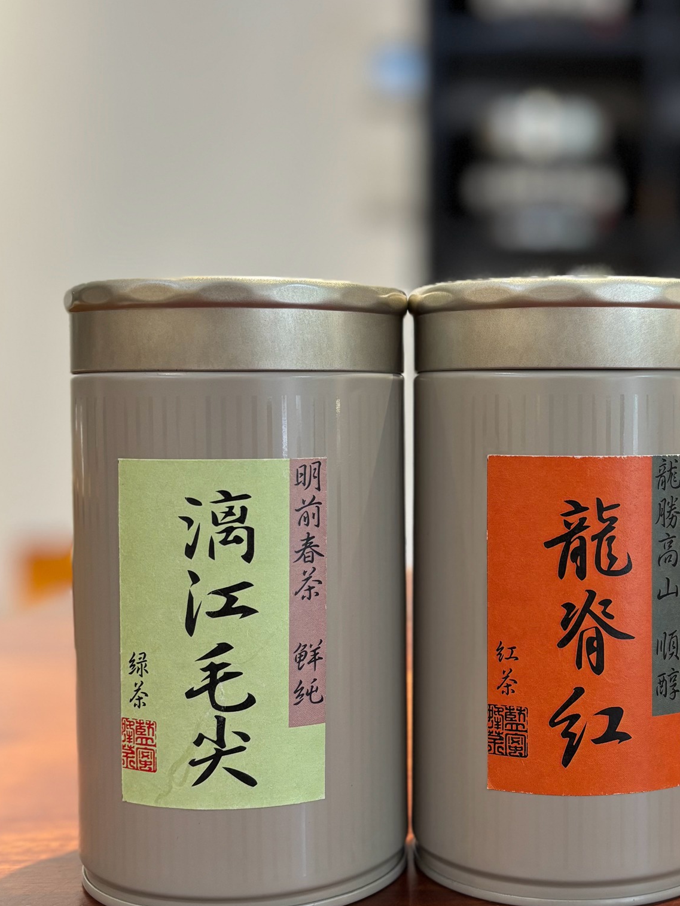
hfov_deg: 29.2
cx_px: 509
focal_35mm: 49
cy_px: 431
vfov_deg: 38.9
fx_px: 1283
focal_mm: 5.96
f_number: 1.6
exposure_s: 1/100
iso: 100
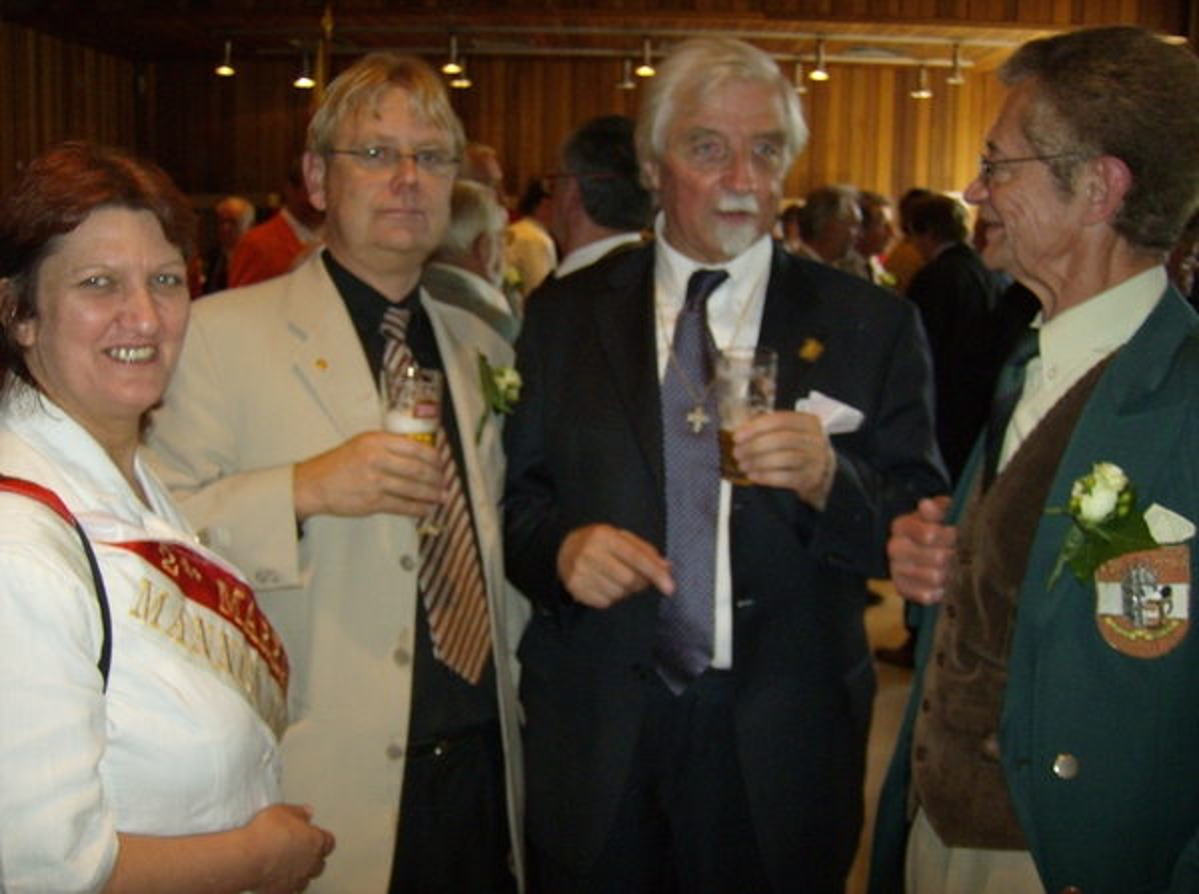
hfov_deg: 51.5
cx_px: 600
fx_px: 1244
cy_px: 447
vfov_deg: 39.5
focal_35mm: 36
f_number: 2.8
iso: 200
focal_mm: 6
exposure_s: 1/60
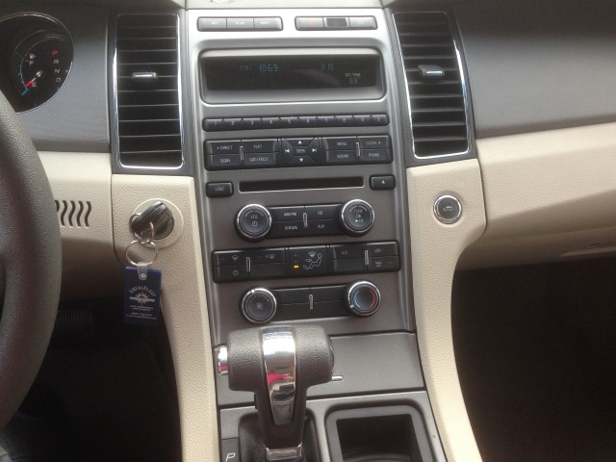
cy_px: 231
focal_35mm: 33
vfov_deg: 42.9
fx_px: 587
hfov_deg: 55.4
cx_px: 308
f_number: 2.4
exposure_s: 1/120
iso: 80
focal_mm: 4.12
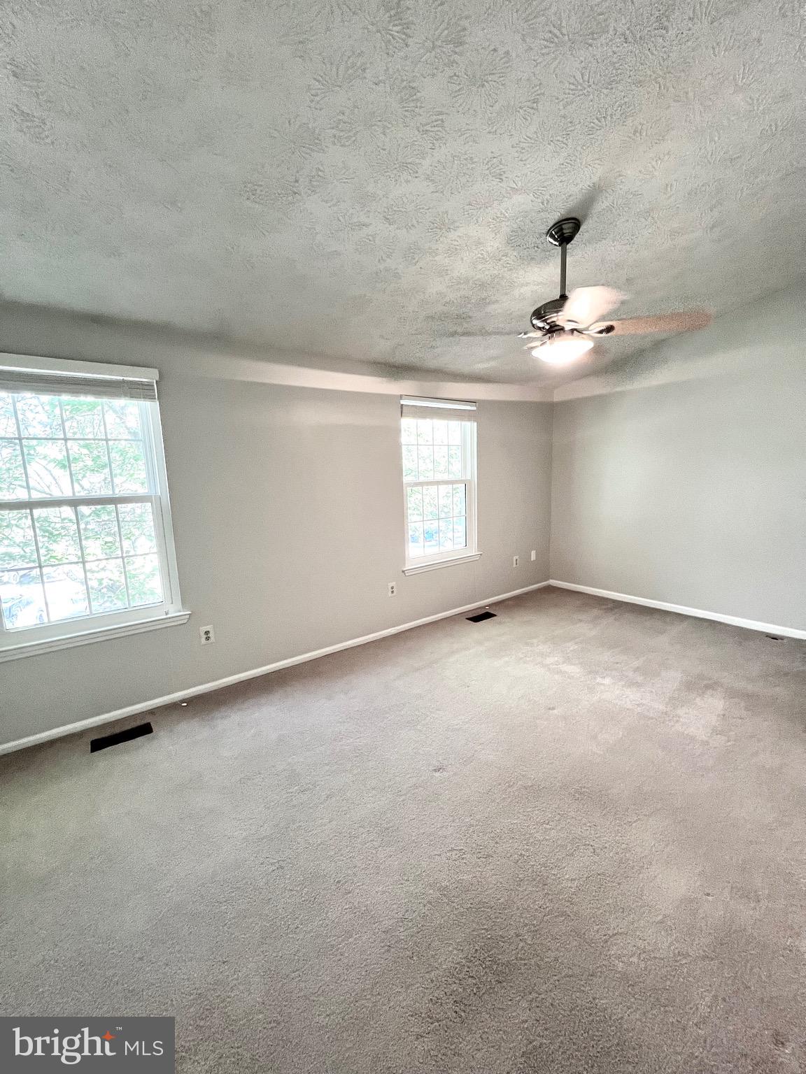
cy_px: 537
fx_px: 404
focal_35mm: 13
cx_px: 403
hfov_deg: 89.9
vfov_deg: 106.2
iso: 320
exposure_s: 1/60
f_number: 1.8
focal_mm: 1.57
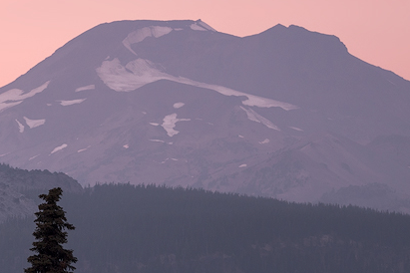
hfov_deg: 9.2
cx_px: -155
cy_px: 392
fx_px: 2494
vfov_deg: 6.2
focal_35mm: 219
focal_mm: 50
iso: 100
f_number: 8
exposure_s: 214
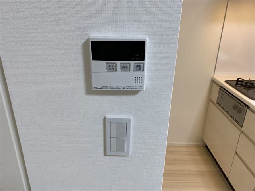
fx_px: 192
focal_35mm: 26
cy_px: 96
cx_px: 128
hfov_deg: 67.3
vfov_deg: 53.1
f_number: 1.8
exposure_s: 1/100
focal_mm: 4.25
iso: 100
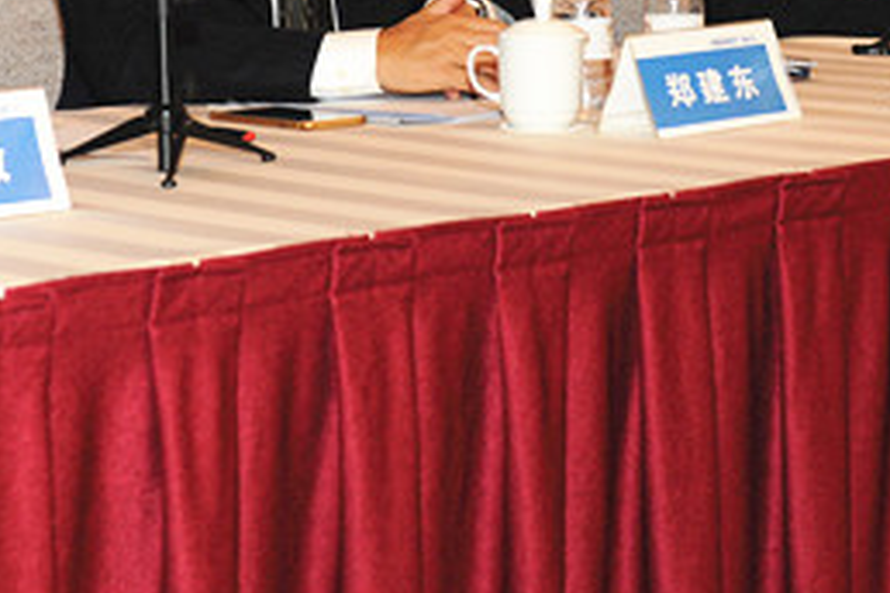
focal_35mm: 130
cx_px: 514
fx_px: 3214
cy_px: -74
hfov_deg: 15.8
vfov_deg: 10.4
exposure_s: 1/160
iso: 800
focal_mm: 42
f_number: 3.5
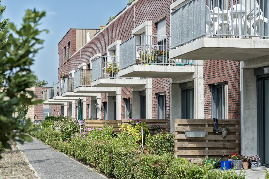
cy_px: 90
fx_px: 635
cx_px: 134
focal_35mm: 85
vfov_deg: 16.1
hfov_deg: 23.9
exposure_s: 1/500
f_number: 8
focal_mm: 85
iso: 200
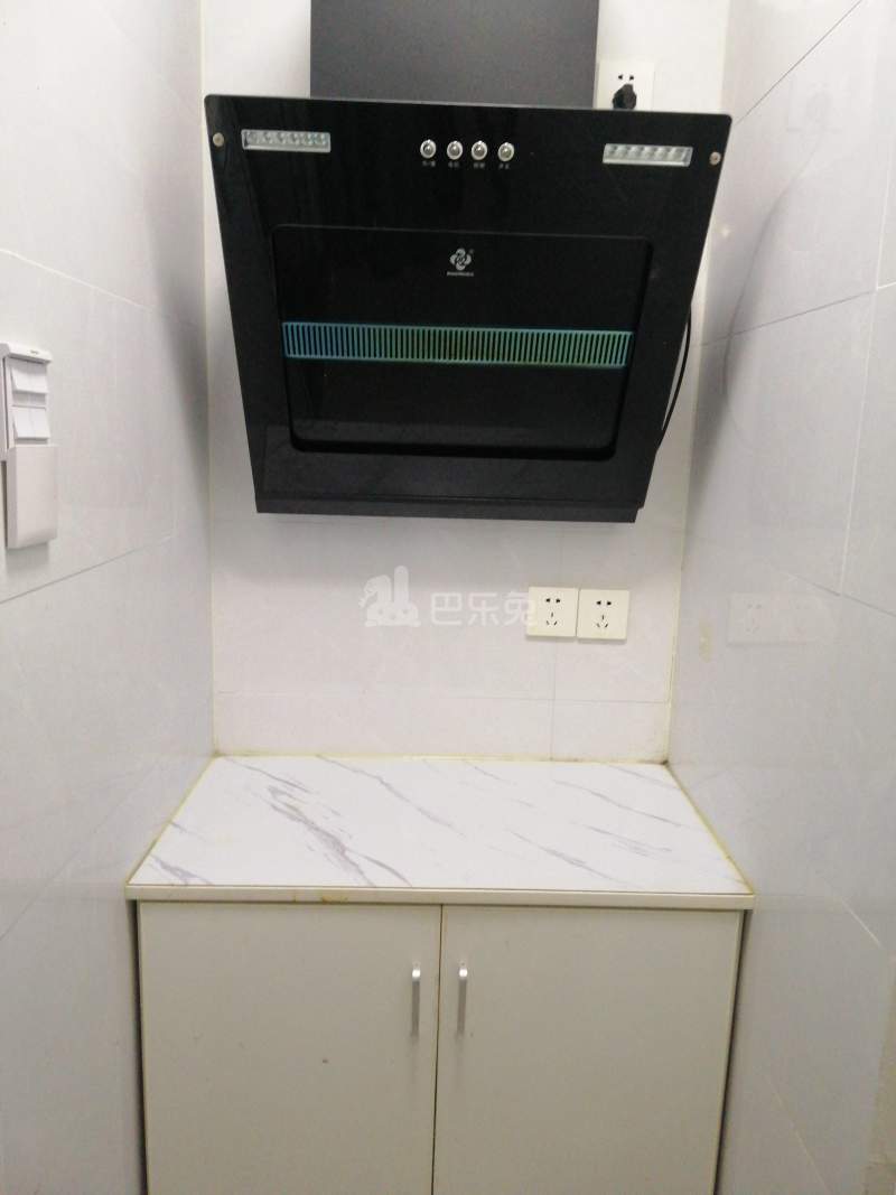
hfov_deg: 53.1
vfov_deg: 67.3
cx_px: 448
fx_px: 897
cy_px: 598
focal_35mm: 26
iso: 400
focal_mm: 3.81
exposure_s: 1/50
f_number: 2.2
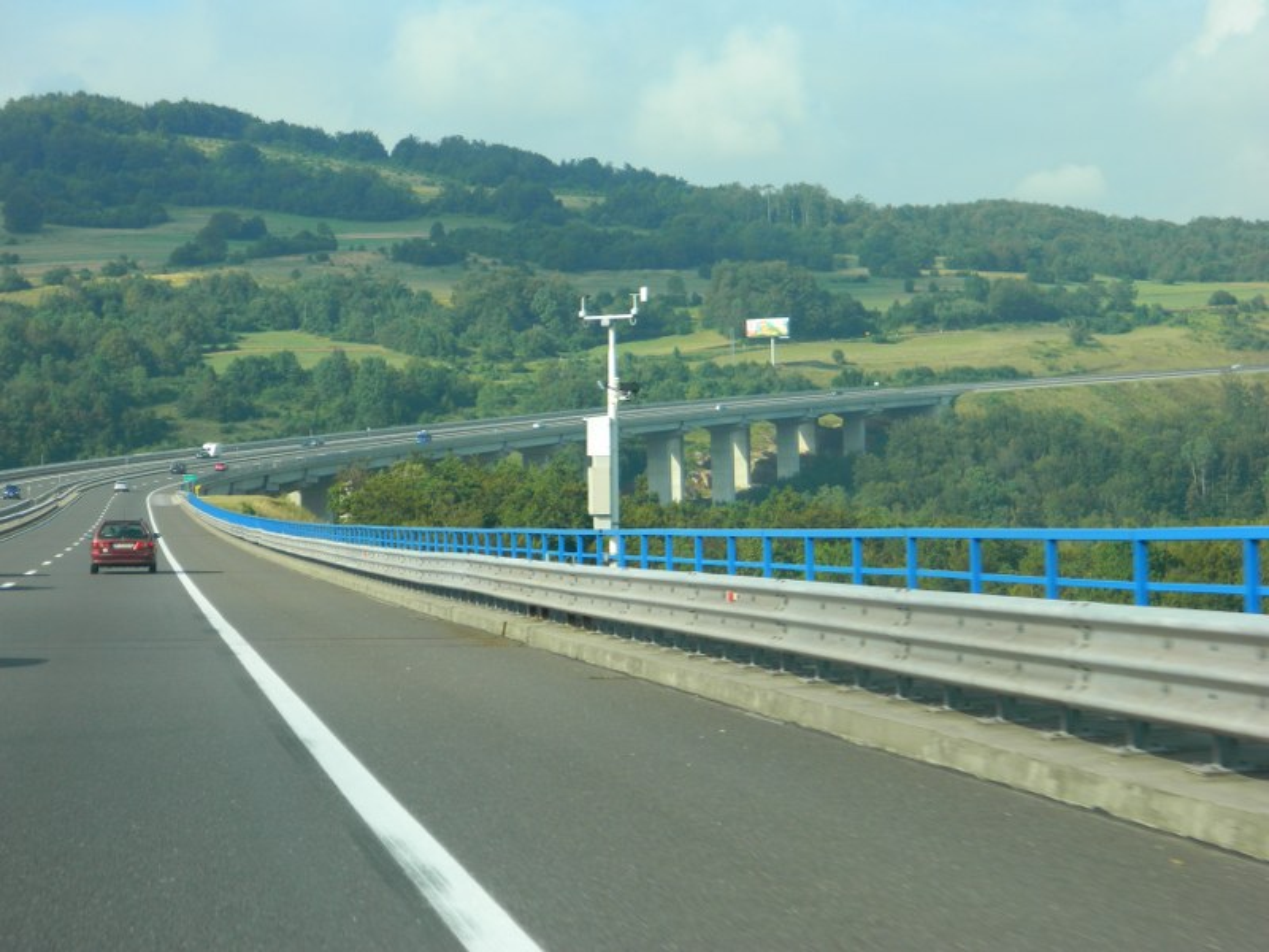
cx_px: 634
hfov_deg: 19.1
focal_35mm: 103
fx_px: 3776
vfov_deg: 14.4
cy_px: 476
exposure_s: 1/250
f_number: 4.5
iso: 80
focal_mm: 18.6
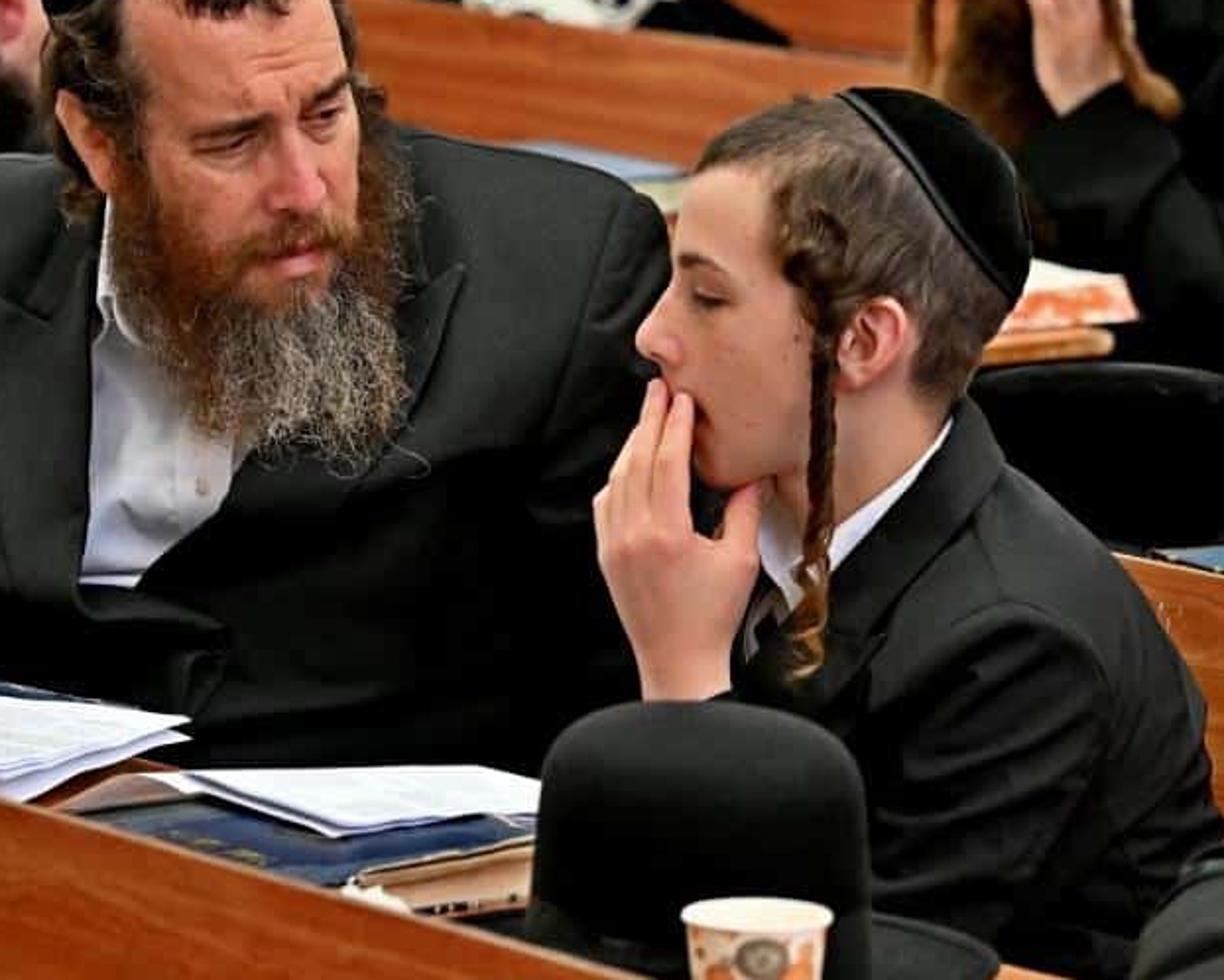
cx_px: 462
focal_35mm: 278
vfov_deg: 5.6
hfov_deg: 7.0
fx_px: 10074
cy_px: 392
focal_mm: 120
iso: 640
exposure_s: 1/320
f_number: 4
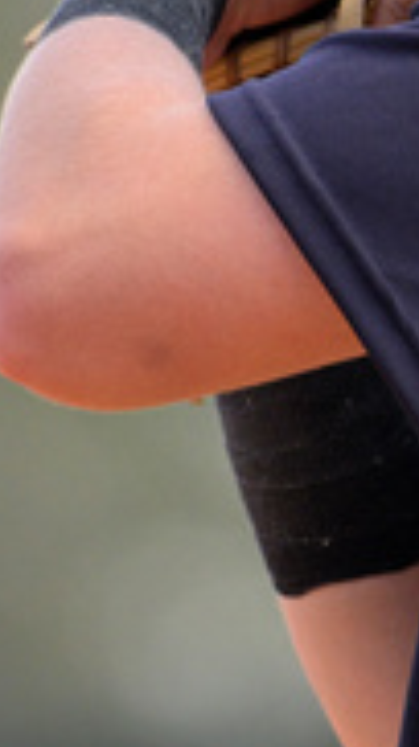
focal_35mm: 2362
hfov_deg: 0.5
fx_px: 46783
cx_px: 518
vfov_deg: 0.9
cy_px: 568
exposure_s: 1/1600
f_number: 4.5
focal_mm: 400
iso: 1100
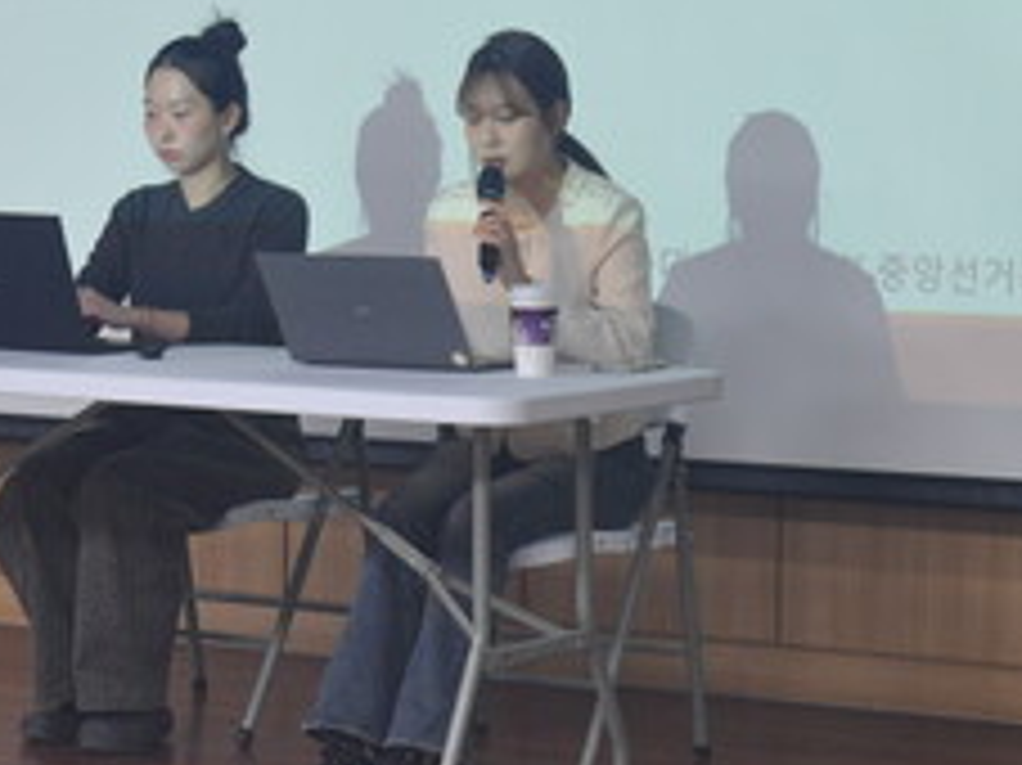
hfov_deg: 14.8
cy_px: 160
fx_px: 3933
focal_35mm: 133
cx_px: 387
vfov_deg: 11.1
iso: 500
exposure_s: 1/60
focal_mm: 35
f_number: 4
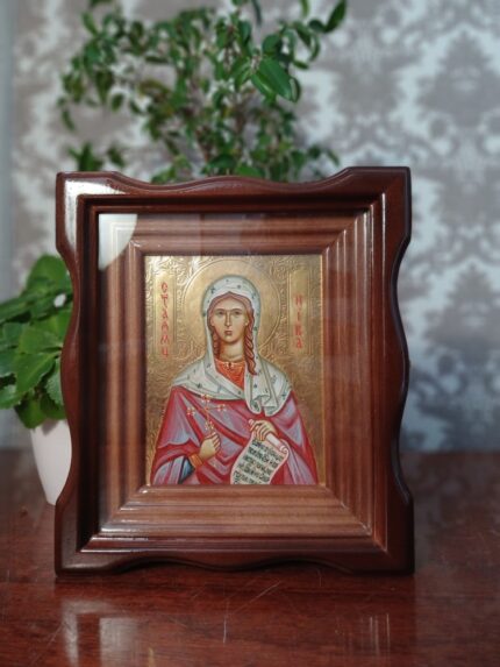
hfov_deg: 51.4
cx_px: 250
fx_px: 520
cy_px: 334
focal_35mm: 27
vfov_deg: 65.3
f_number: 1.8
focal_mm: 4
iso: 200
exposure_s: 1/33
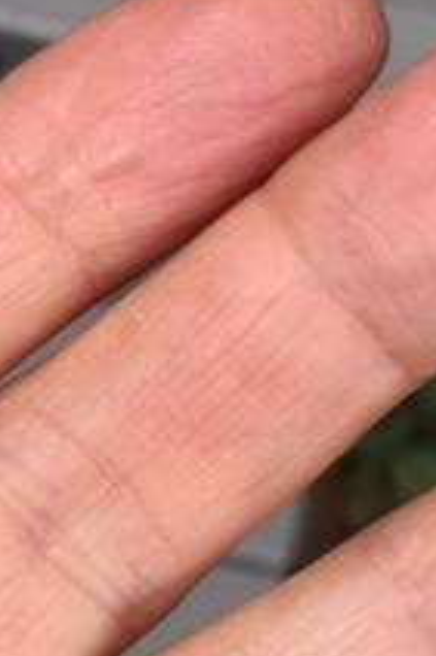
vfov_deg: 21.4
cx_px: -201
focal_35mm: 91
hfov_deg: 14.1
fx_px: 1656
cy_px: 706
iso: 32
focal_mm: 4.15
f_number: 2.2
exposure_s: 1/244
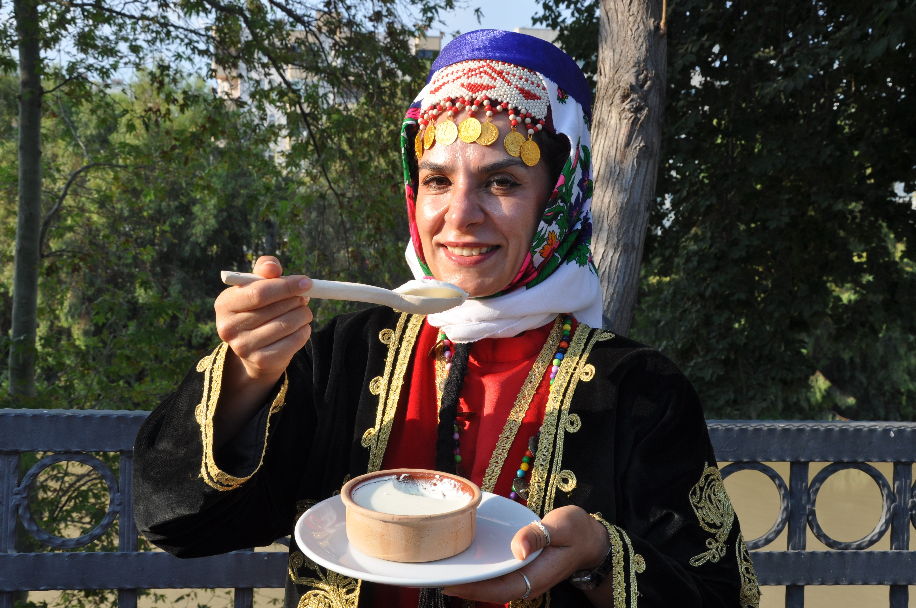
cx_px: 458
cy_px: 304
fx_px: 1067
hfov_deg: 46.4
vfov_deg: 31.8
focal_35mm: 42
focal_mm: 28
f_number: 10
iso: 200
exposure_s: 1/100
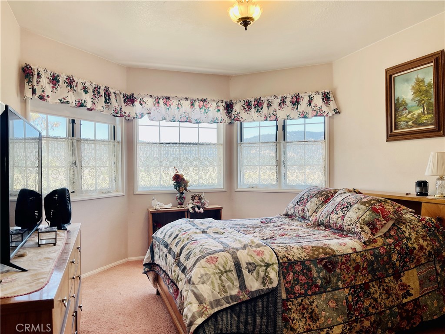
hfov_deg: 69.4
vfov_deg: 54.9
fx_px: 321
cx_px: 222
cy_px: 167
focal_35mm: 25
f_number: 1.6
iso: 32
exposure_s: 1/135
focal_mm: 5.1
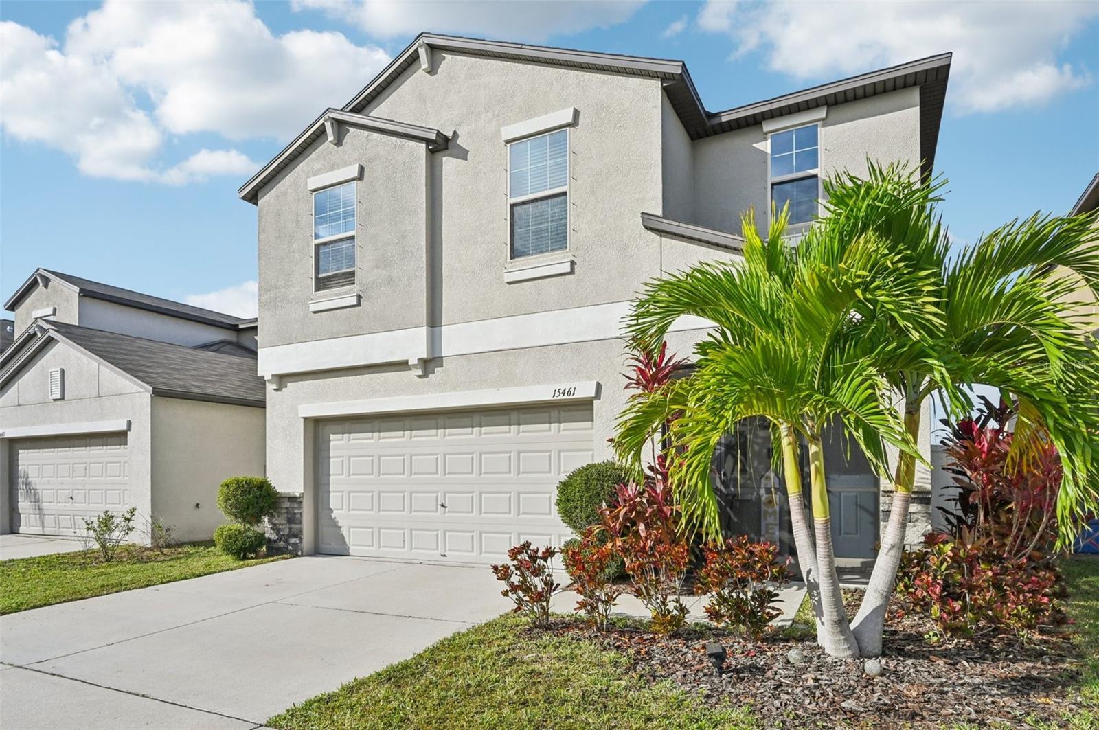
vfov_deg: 63.1
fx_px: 595
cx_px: 550
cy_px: 365
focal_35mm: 20
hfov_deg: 85.5
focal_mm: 19.5
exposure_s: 1/1600
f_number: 8
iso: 400
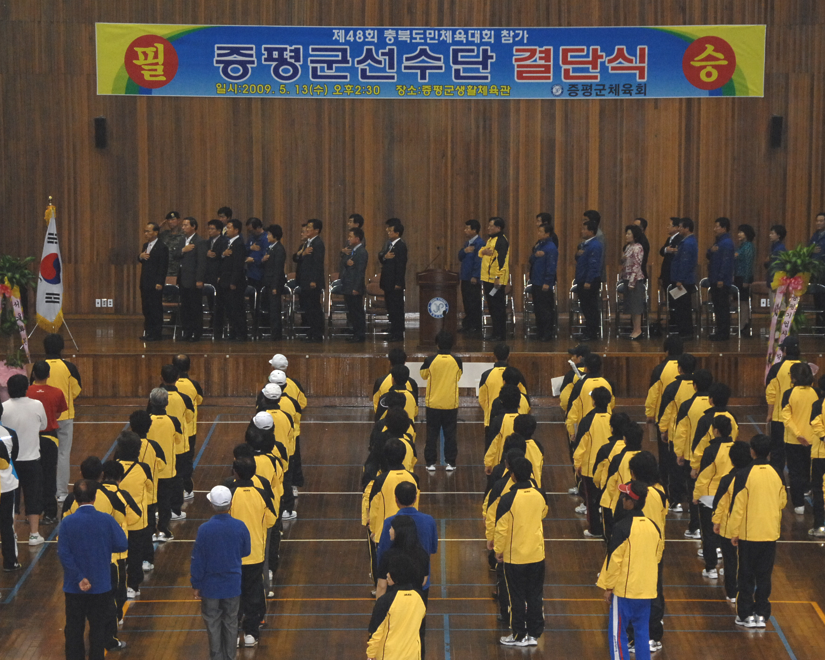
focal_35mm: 129
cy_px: 327
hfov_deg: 15.0
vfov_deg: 12.0
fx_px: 3139
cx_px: 425
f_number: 6.7
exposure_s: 1/60
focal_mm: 75
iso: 800
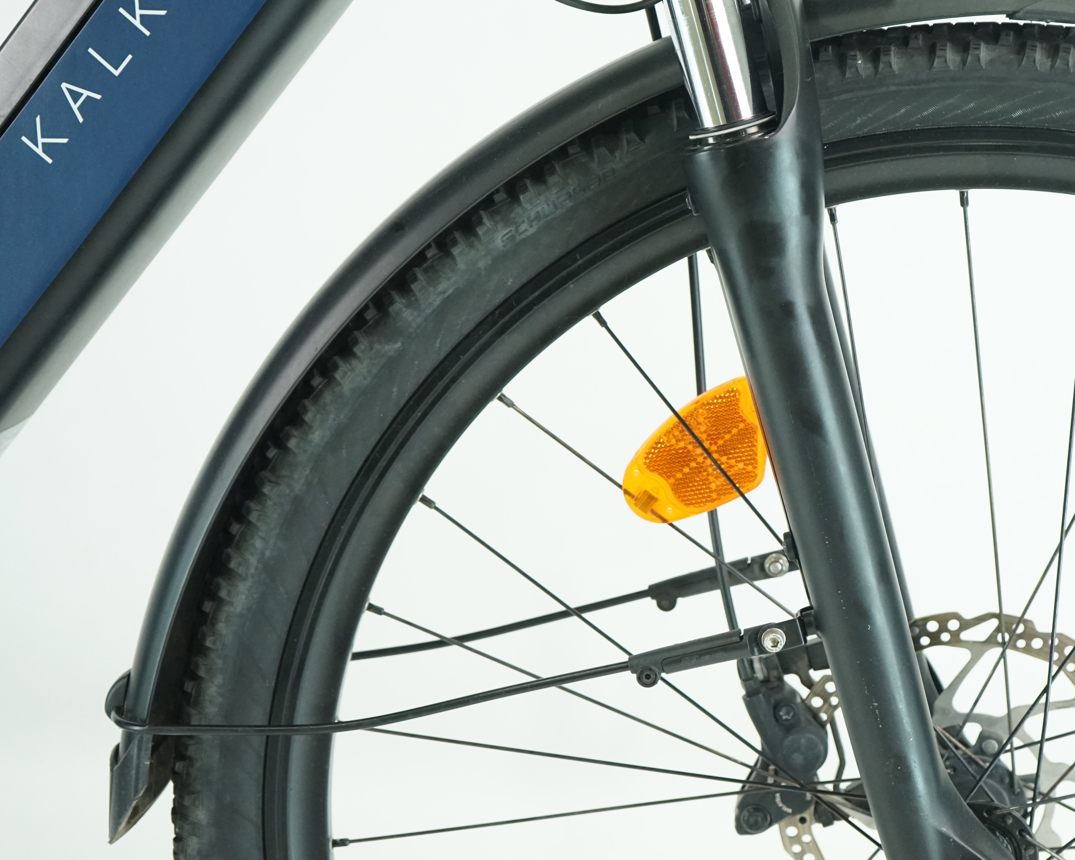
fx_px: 2195
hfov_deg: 27.1
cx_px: 823
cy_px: 364
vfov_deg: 22.1
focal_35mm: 69
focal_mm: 48
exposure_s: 1/200
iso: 2500
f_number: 5.6
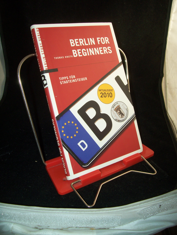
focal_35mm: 34
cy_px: 118
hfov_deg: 41.8
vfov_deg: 54.0
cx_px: 88
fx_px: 232
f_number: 2.7
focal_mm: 5.6
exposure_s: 1/60
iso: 80
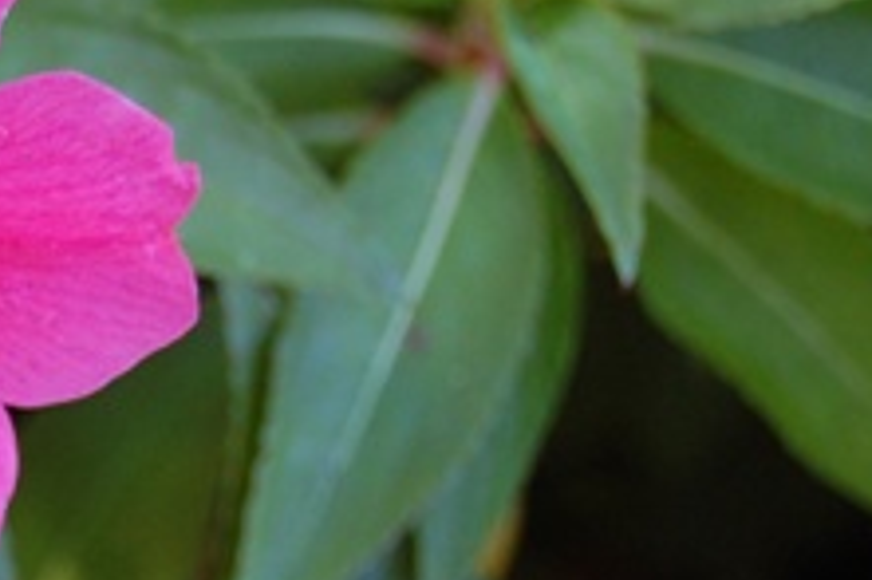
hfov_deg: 8.5
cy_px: 245
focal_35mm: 238
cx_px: -347
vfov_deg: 5.8
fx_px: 5771
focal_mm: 55
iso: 640
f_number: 5.6
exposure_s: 1/60
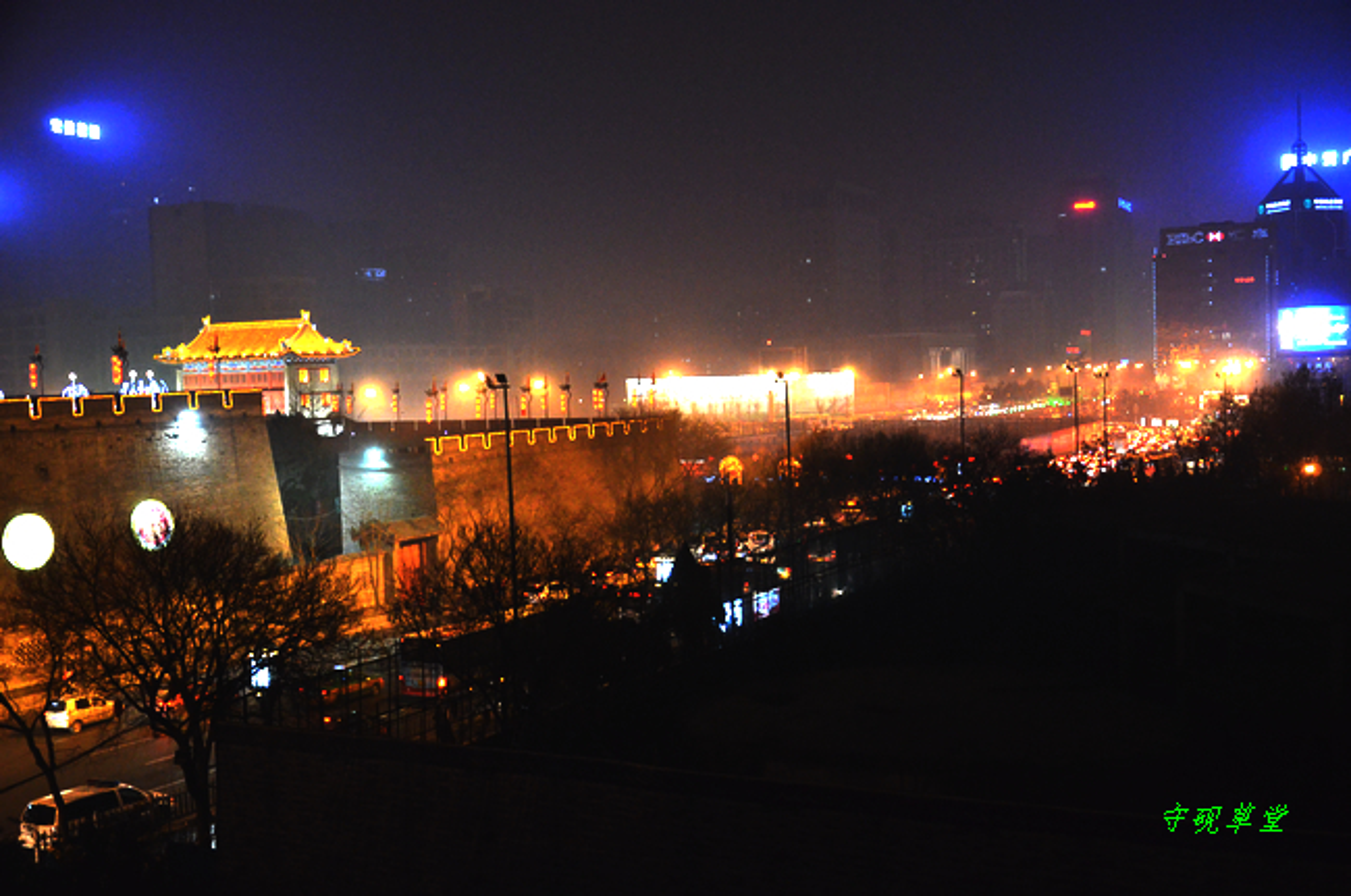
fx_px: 1405
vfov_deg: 35.4
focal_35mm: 38
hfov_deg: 51.4
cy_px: 448
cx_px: 676
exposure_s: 1/30
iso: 2800
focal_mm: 25
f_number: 4
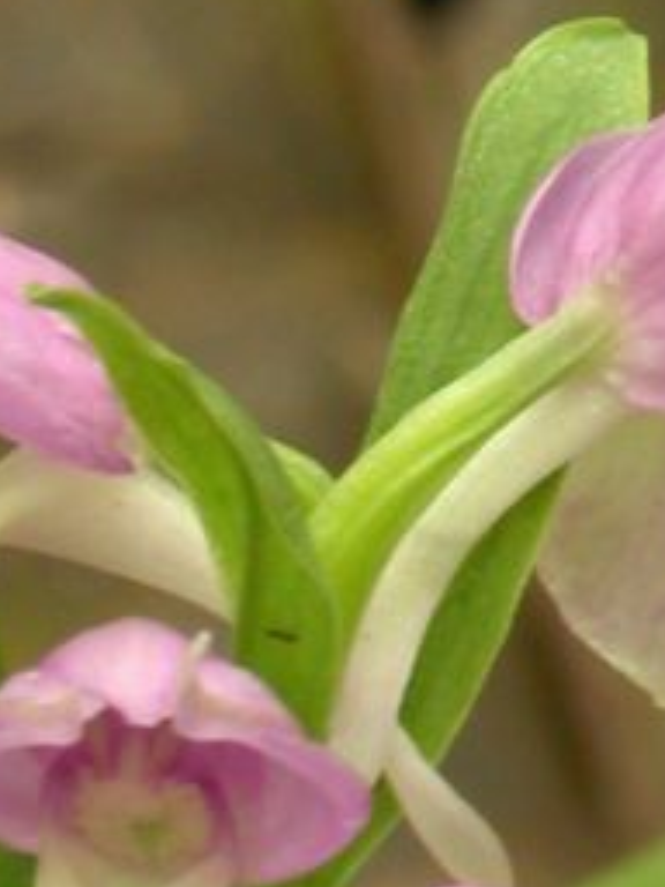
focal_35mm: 1331
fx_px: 34093
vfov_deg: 1.5
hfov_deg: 1.1
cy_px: 1947
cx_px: -350
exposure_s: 1/4.7
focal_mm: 67.7
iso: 100
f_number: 7.4
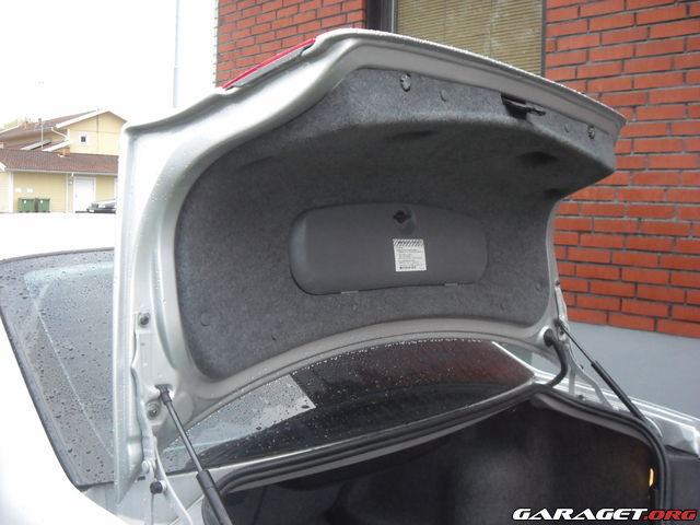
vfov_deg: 38.7
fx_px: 748
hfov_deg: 50.1
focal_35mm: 37
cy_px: 262
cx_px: 350
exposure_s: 1/80
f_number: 2.7
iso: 320
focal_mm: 6.2
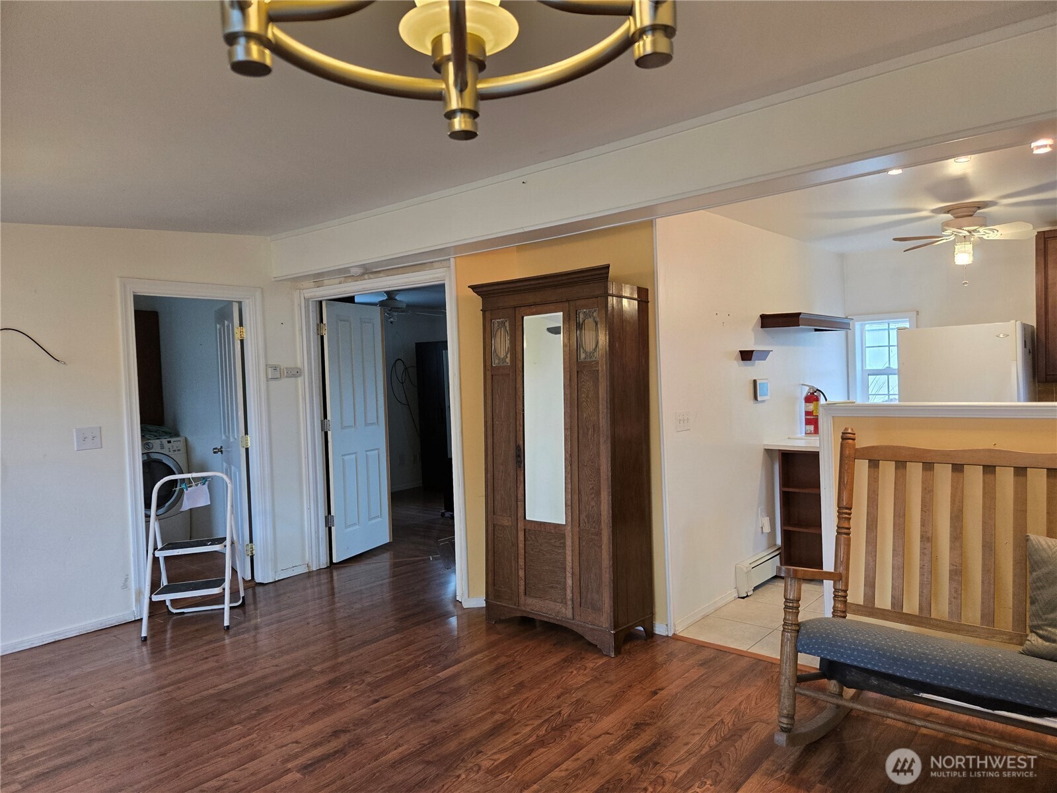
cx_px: 528
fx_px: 702
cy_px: 396
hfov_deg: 73.9
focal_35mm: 23
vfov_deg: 58.9
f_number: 1.8
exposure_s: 1/120
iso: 320
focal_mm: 5.4
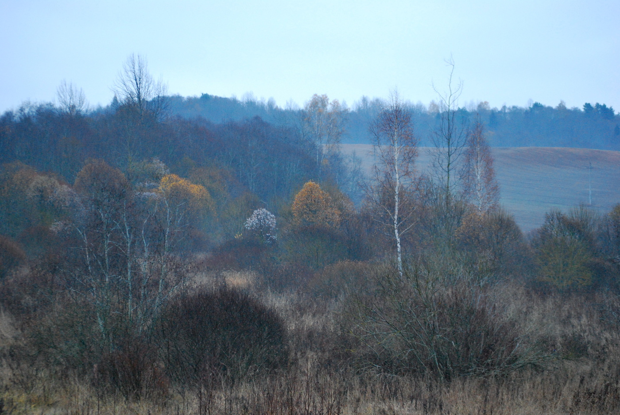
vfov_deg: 16.6
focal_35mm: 82
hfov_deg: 24.6
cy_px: 208
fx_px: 1422
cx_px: 310
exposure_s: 1/30
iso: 1250
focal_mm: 55
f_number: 4
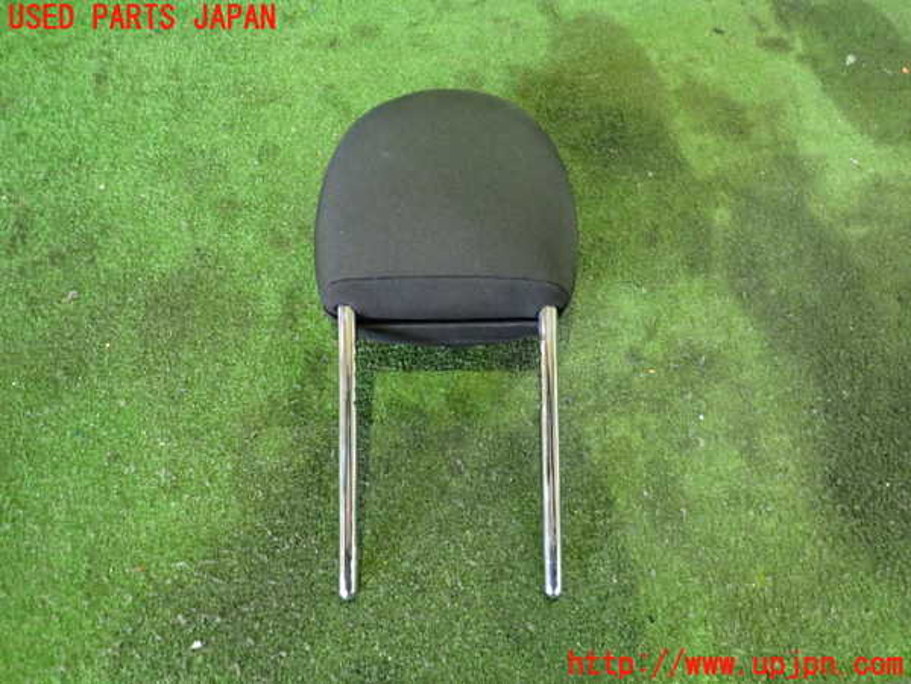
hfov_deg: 69.4
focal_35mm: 25
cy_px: 342
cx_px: 456
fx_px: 658
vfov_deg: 54.9
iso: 640
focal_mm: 4.5
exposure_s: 1/30
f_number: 2
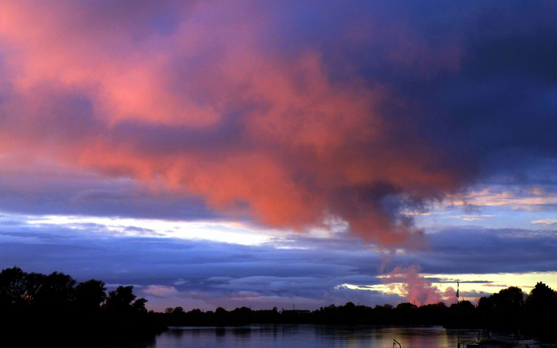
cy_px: 192
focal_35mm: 72
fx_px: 1093
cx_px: 276
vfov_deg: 18.1
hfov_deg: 28.6
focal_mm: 11.9
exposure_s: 1/61.5
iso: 64
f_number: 3.5
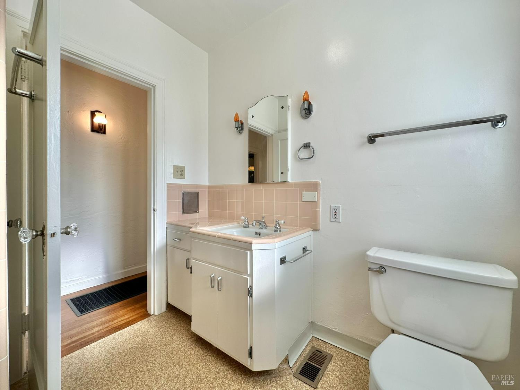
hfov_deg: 102.1
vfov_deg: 85.7
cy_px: 195
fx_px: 210
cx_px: 260
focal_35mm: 14
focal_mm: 2.22
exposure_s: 1/120
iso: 80
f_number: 2.2
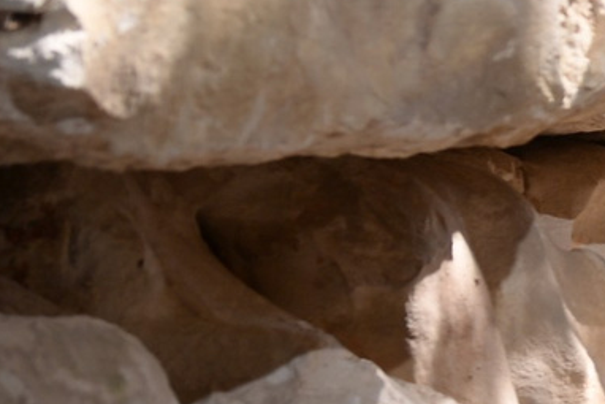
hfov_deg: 9.6
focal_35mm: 161
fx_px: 2707
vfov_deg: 8.5
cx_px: 1869
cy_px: 405
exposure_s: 1/200
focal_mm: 24
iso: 100
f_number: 4
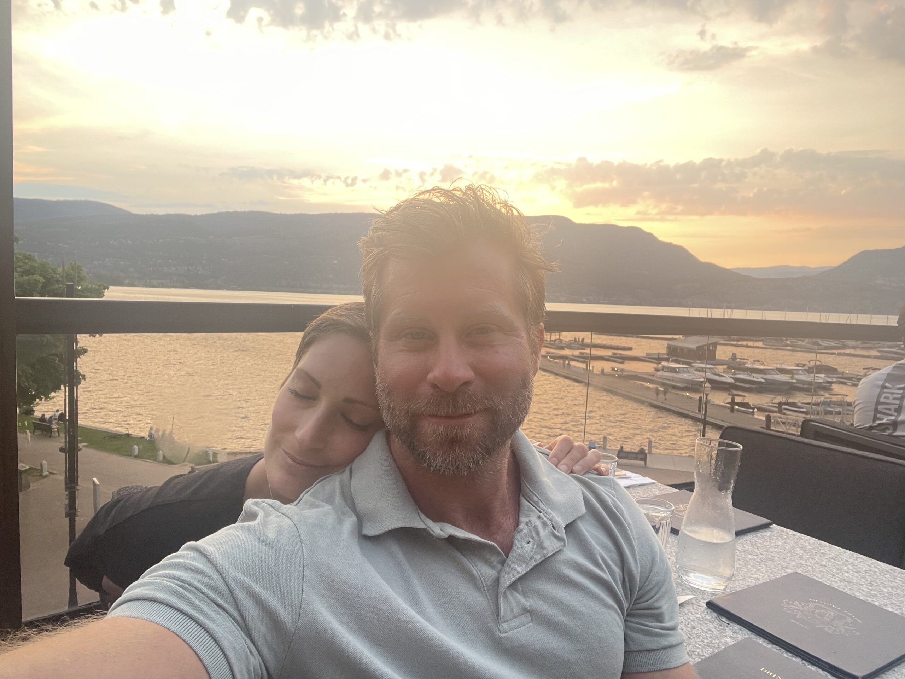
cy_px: 340
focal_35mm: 23
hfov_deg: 73.9
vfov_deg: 58.9
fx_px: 601
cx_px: 452
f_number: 2.2
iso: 64
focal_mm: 2.71
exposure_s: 1/60
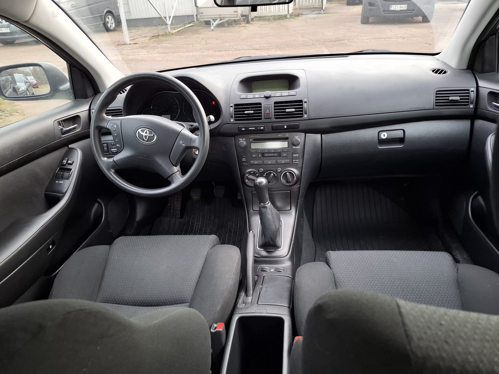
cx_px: 250
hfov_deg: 73.9
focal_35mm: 23
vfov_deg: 58.9
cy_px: 187
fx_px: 332
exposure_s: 1/100
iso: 250
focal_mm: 5.54
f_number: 1.8
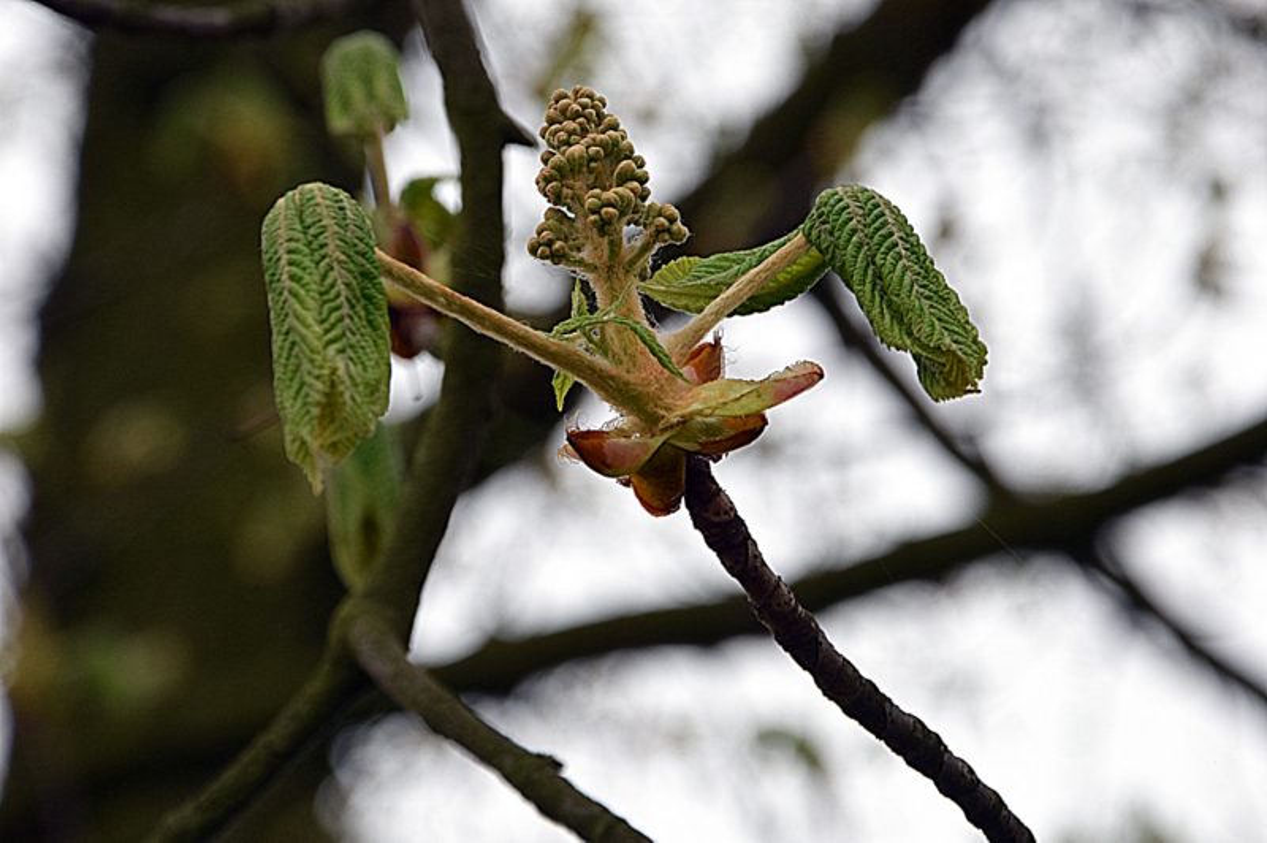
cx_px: 634
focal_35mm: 158
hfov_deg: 13.1
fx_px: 5538
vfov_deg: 8.7
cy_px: 422
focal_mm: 105
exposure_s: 1/250
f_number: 8
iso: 400
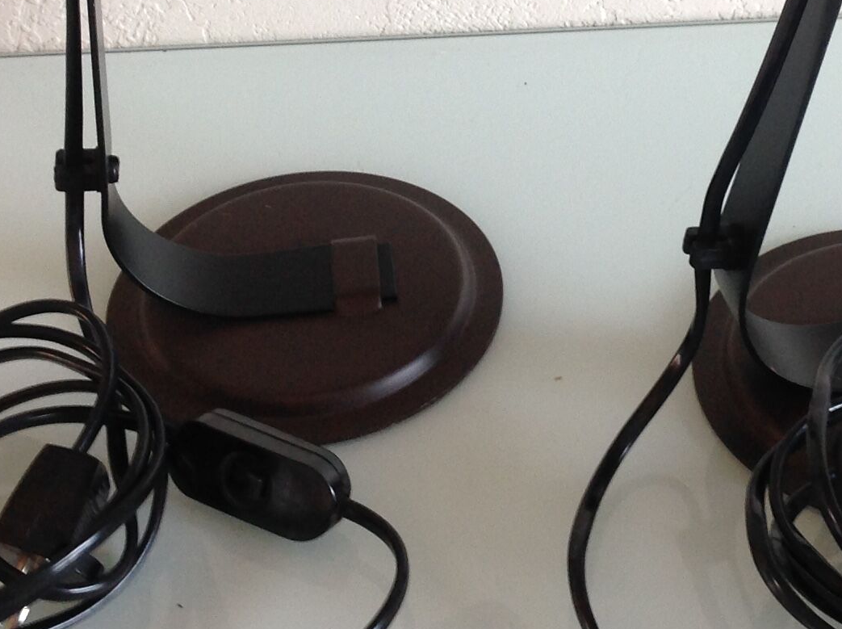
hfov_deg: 22.4
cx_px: 612
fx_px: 2113
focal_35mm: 87
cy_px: 72
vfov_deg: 16.7
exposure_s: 1/15
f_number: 2.4
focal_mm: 4.28
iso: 64
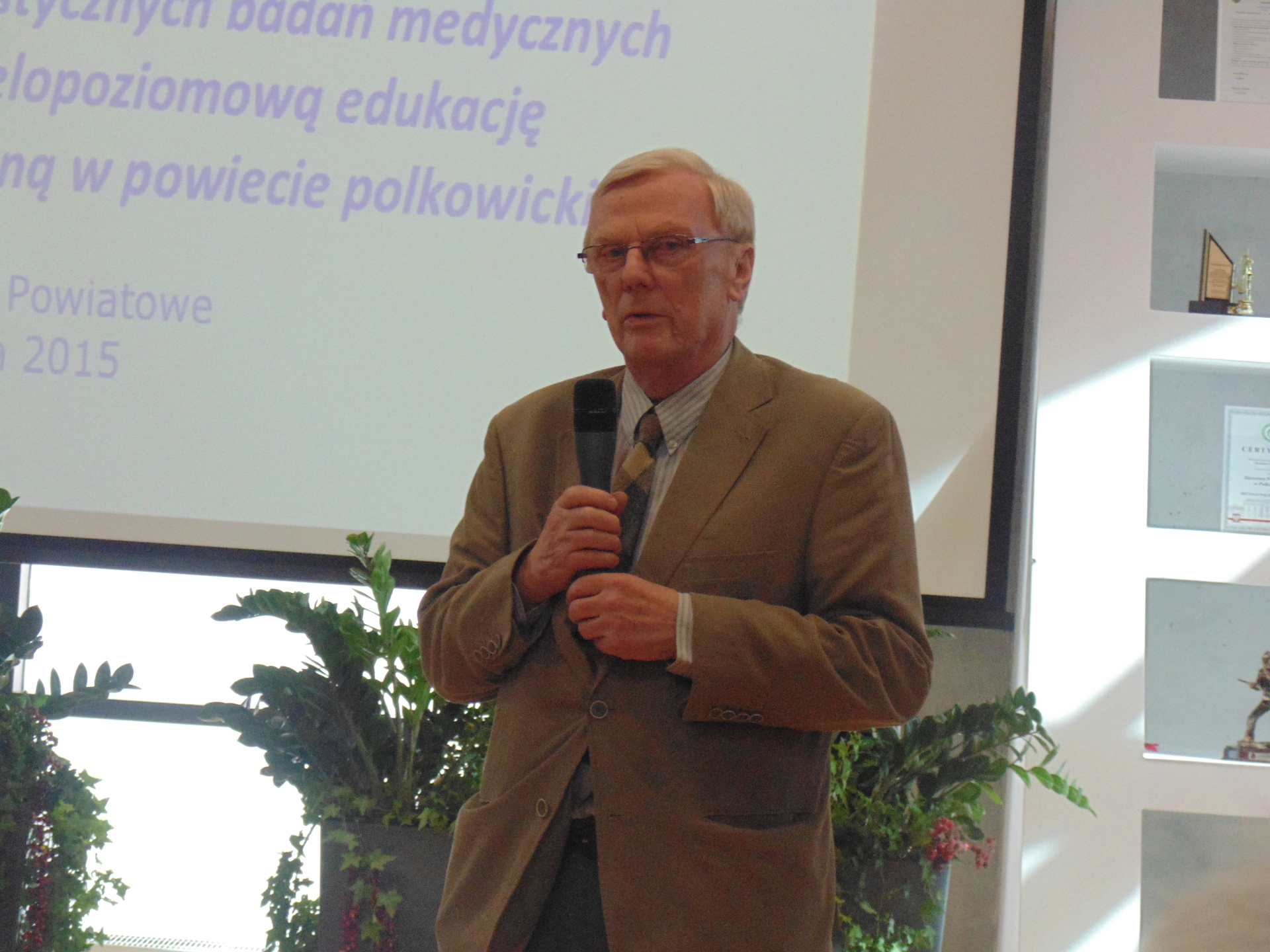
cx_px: 635
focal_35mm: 119
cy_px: 476
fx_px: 4366
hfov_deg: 16.6
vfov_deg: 12.5
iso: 400
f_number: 4.8
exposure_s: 1/100
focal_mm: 21.3
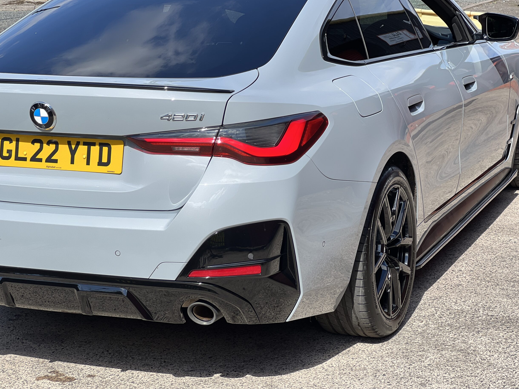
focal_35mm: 81
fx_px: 1214
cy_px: 185
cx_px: 269
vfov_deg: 18.2
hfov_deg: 24.1
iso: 25
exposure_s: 1/264
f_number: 2.8
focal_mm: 9
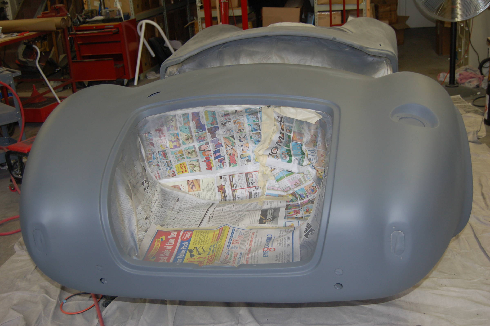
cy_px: 163
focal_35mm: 42
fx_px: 571
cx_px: 245
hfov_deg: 46.4
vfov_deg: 31.8
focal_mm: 28
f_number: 4.2
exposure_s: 1/60
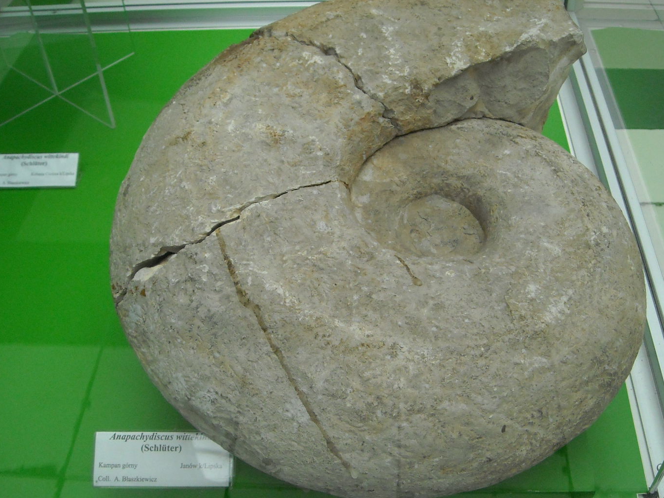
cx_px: 362
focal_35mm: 41
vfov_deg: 35.1
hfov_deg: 45.7
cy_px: 249
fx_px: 786
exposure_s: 1/250
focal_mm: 5.7
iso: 237
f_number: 2.8
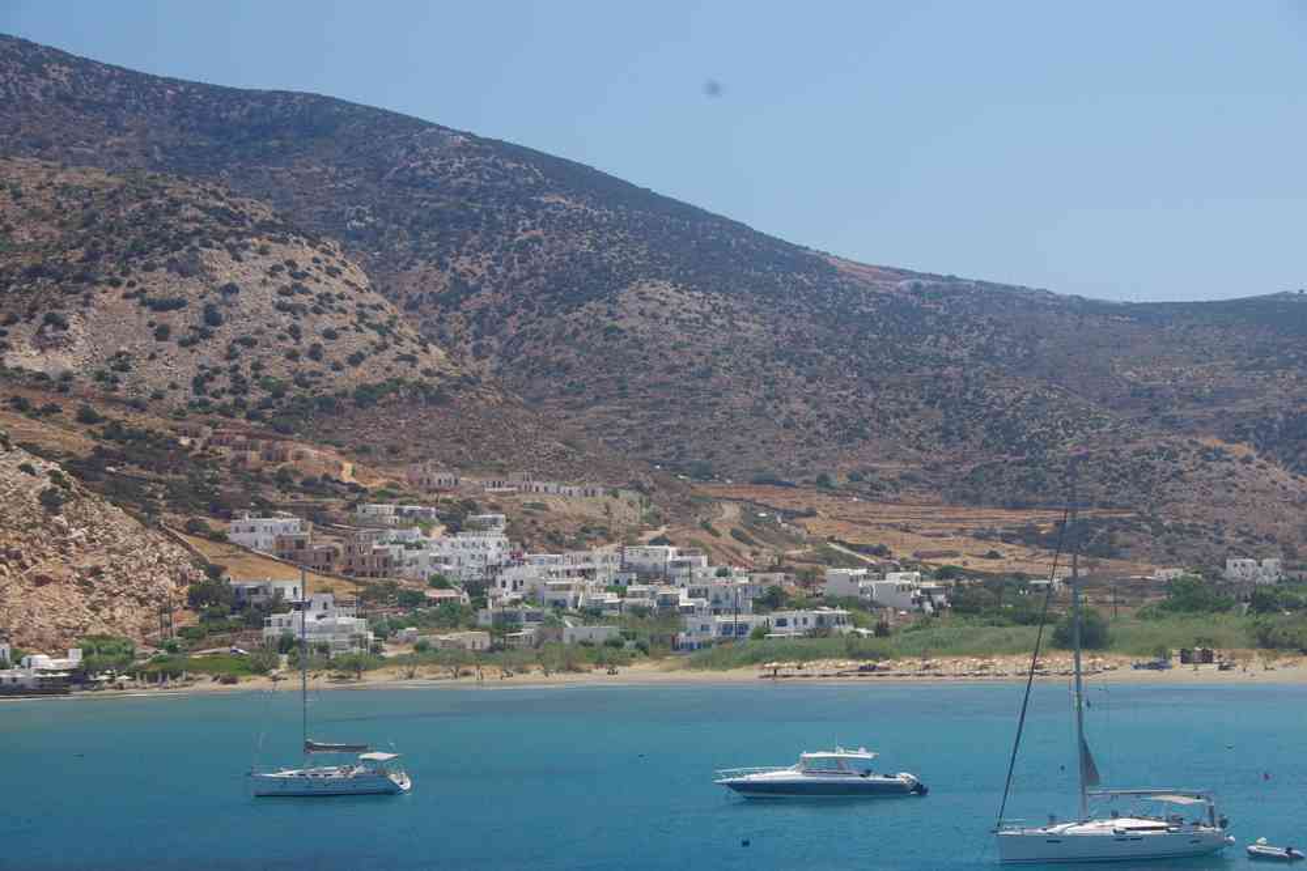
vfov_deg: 16.6
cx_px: 654
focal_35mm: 82
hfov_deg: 24.6
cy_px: 436
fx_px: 2995
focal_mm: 55
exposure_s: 1/100
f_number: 11
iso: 200
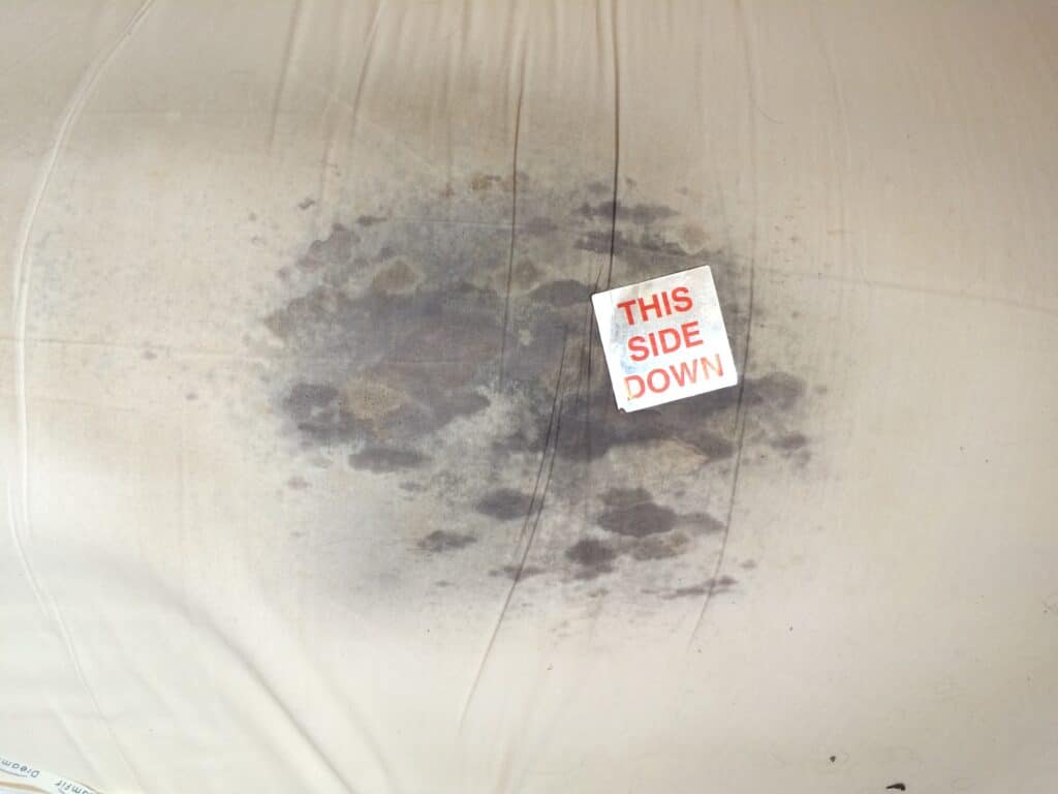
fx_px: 886
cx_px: 529
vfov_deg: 48.2
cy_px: 397
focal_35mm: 29
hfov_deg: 61.7
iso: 40
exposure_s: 1/30
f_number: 2.2
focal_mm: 4.15
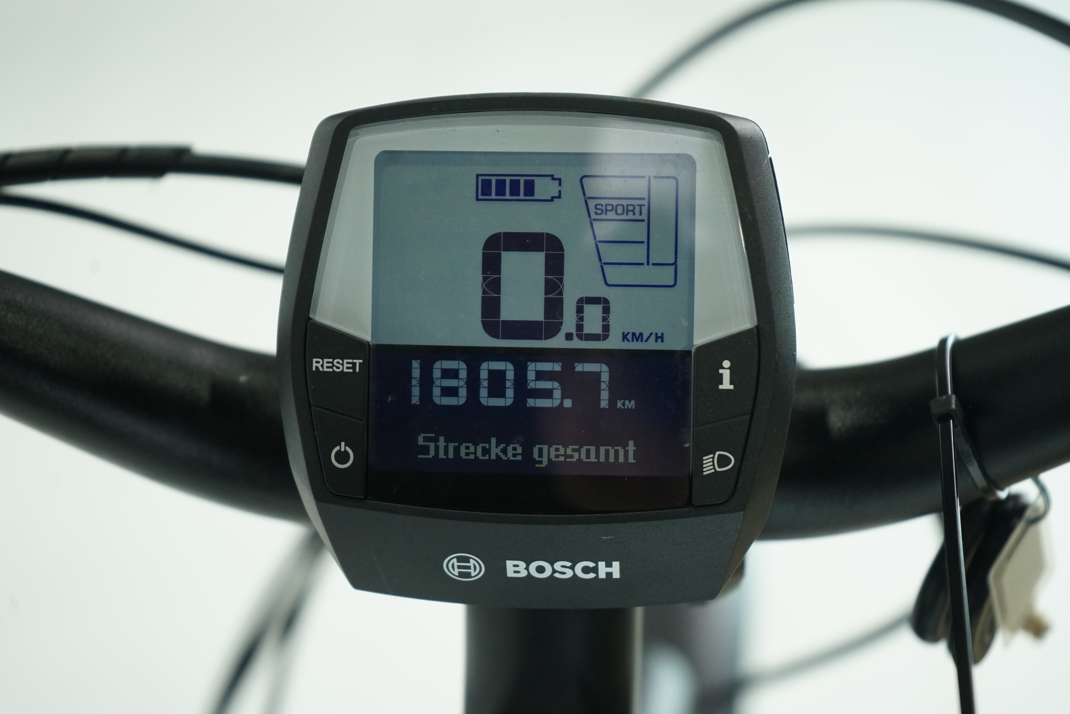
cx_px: 535
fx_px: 2080
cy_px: 357
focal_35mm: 70
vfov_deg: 19.5
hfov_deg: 28.8
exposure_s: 1/200
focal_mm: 70
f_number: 5.6
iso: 2000
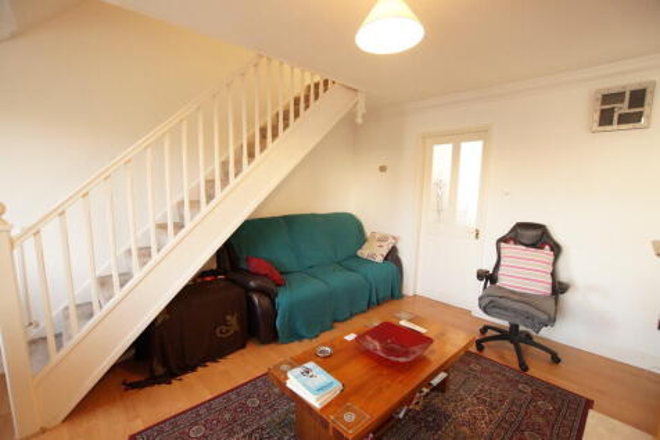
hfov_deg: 100.4
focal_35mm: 15
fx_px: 275
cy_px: 220
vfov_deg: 77.3
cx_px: 330
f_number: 4
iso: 2000
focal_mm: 10
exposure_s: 1/60
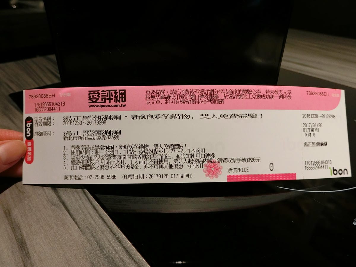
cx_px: 178
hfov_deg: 69.4
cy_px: 134
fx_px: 257
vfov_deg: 54.9
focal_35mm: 25
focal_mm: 5.4
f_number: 2.8
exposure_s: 1/125
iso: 250
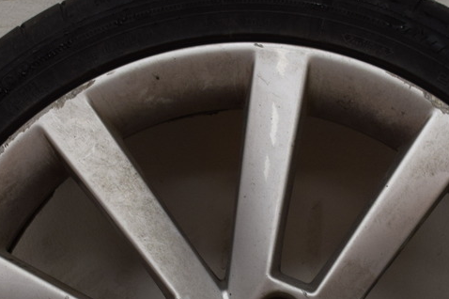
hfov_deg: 11.9
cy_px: 376
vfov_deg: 7.8
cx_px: 245
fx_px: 2156
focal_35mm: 173
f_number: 4.5
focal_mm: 34
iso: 400
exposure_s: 1/60
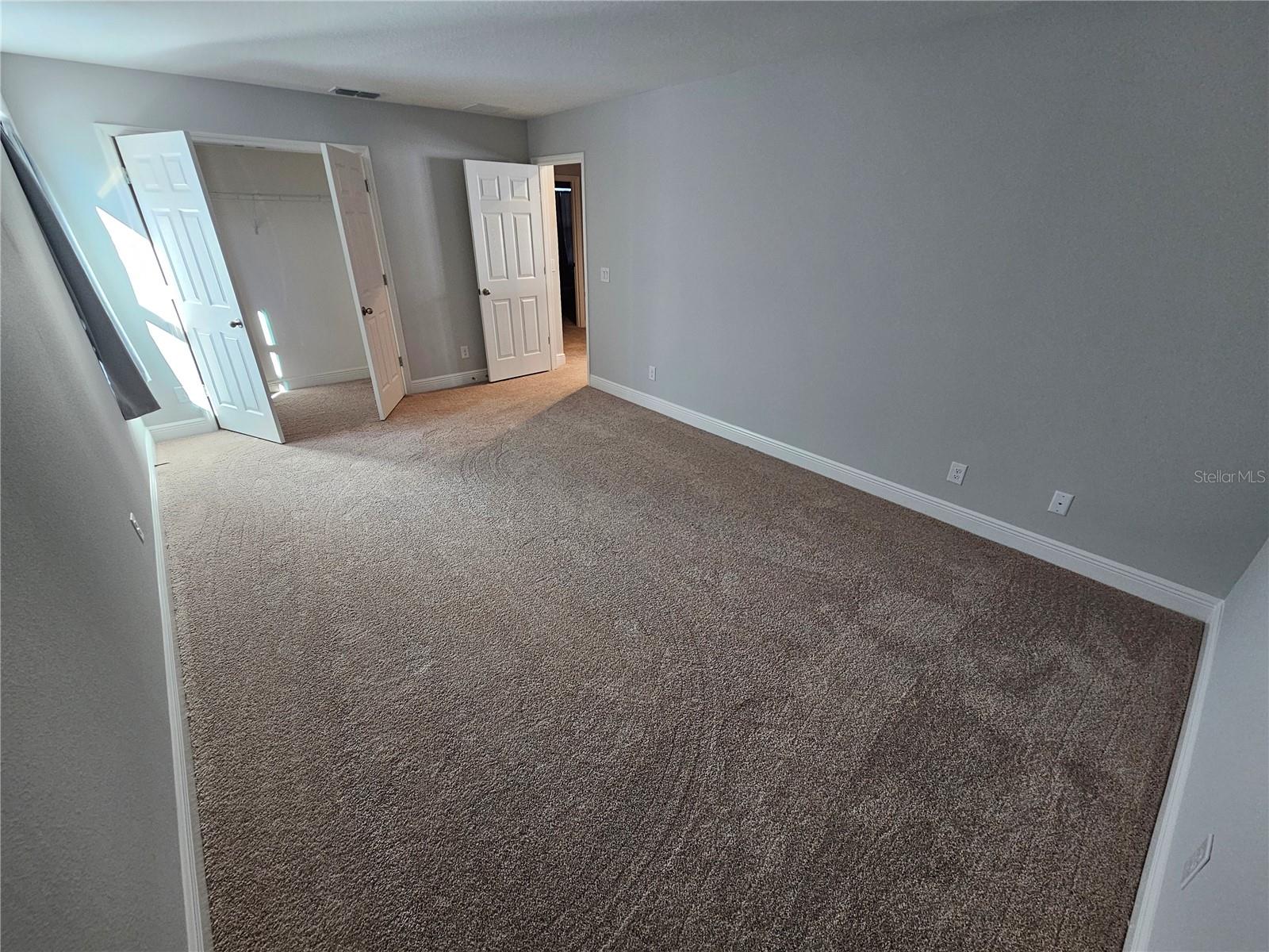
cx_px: 634
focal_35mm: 13
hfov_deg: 106.2
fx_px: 477
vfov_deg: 89.9
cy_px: 476
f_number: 2.2
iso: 200
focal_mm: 2.2
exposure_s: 1/60
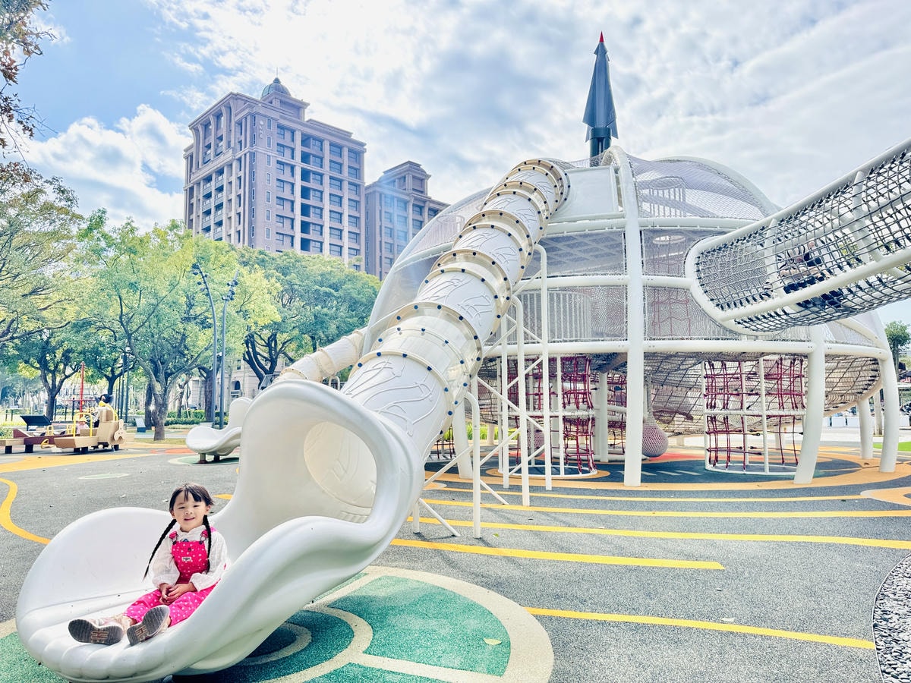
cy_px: 342
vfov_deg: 56.8
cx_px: 456
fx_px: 632
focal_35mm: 24
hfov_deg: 71.6
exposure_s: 1/2710
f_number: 1.78
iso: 80
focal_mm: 6.76
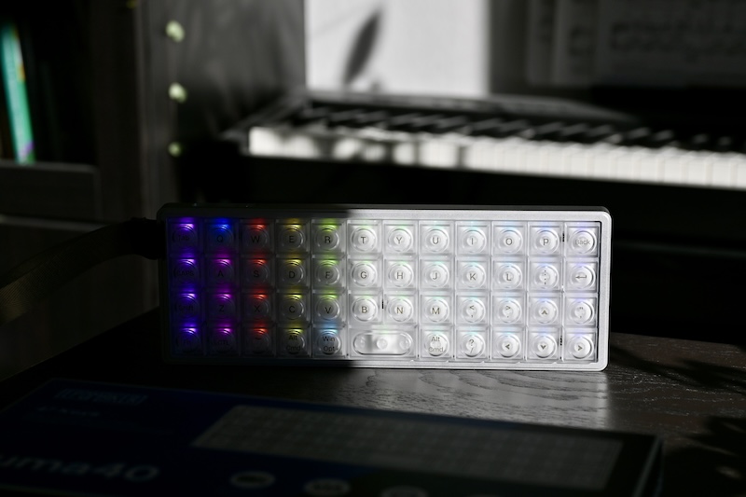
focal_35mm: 75
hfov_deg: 27.0
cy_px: 248
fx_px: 1554
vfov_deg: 18.2
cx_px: 373
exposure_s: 1/1600
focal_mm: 50
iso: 100
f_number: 5
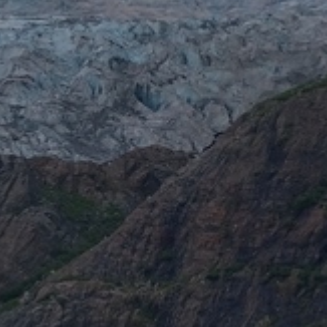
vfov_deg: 3.7
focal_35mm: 468
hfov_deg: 3.7
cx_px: -231
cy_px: 40
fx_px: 5002
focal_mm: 70
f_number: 10
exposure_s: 1/400
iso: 100
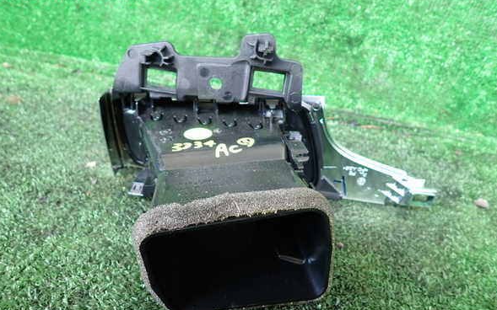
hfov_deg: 68.4
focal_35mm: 27
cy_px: 171
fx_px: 366
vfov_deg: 45.9
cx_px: 250
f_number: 2
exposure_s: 1/50
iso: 200
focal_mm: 4.5
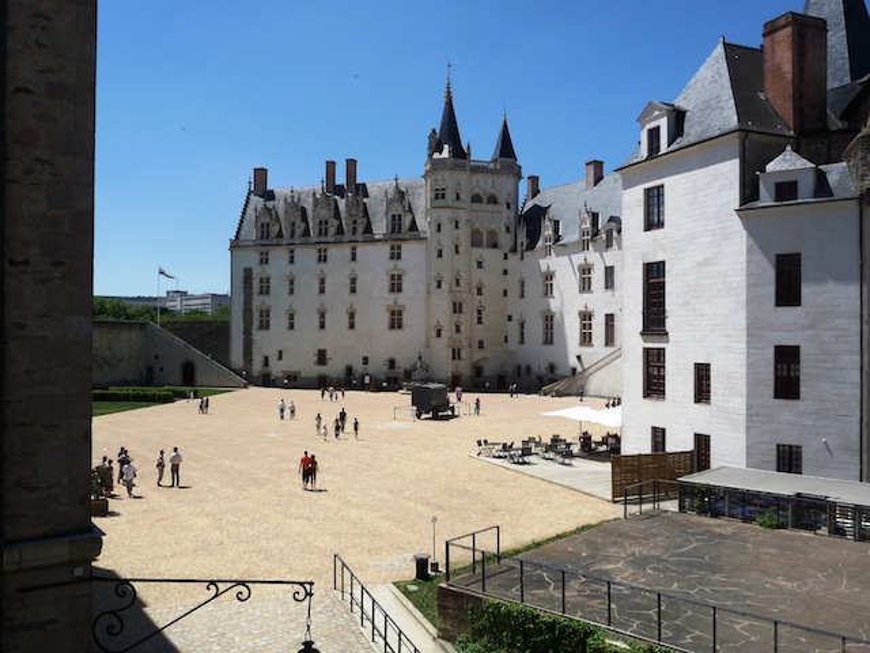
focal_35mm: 30
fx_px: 754
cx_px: 435
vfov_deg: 46.8
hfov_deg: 60.0
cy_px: 326
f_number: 8
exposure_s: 1/320
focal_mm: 5
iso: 100
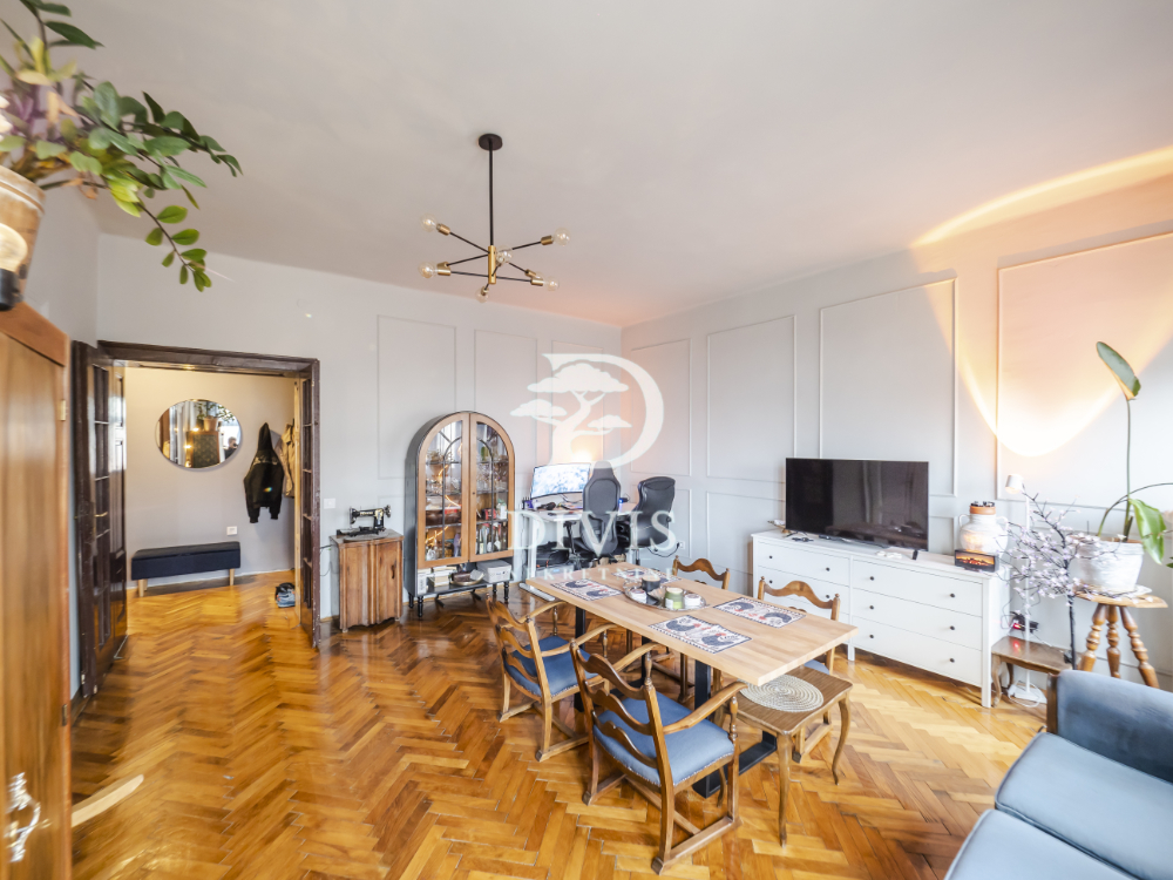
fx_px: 474
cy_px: 440
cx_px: 586
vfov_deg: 85.7
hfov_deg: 102.1
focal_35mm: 14
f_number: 4
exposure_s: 1/3.33
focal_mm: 7
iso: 400
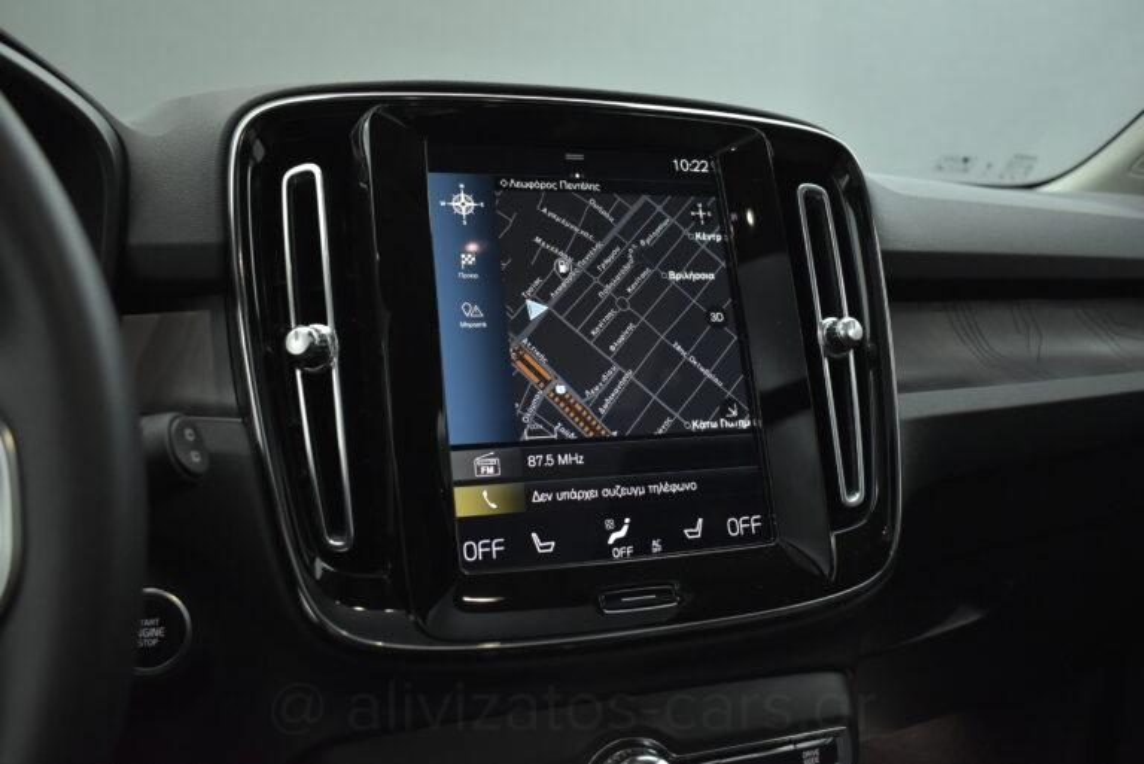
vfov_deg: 43.7
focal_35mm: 30
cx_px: 572
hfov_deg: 61.9
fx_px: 954
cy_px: 382
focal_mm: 20
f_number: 3.8
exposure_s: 1/100
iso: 1600
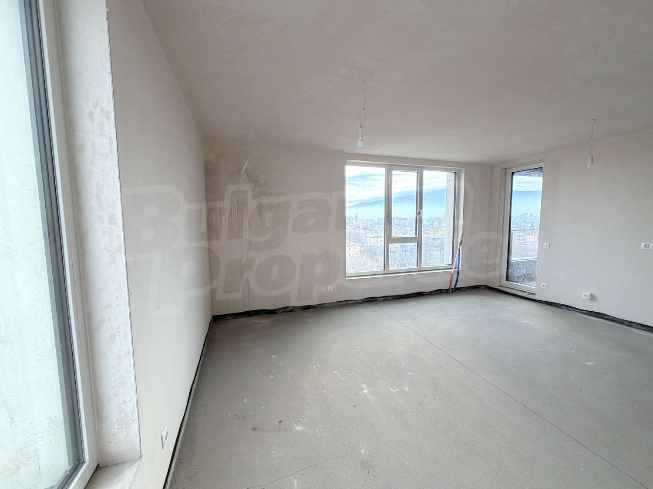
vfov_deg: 85.7
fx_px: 264
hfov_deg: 102.1
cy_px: 244
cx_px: 326
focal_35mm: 14
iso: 80
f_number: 2.2
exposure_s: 1/121
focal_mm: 2.22
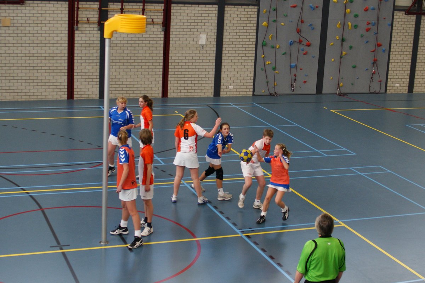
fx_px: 496
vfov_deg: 31.9
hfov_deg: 46.4
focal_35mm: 42
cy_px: 142
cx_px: 212
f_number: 3.2
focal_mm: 28
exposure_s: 1/160
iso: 400
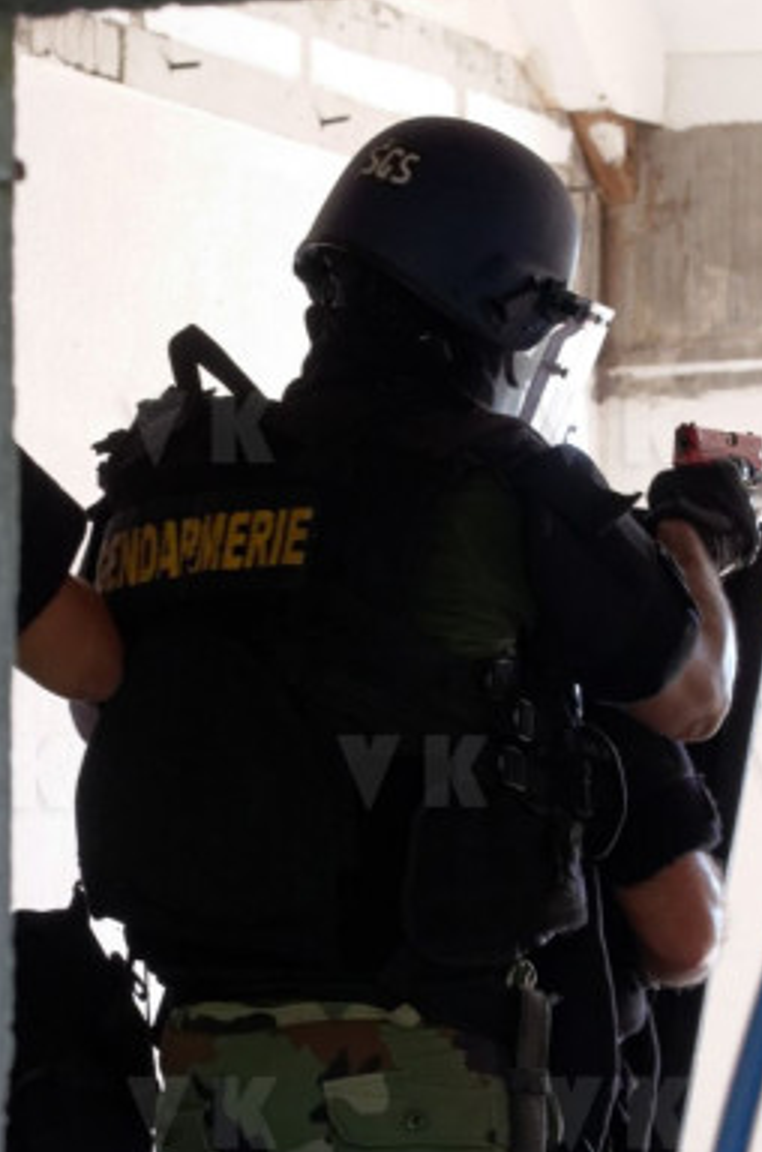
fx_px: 5235
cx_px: 200
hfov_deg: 8.3
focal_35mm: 164
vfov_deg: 12.5
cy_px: 840
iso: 2000
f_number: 7.1
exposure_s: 1/80
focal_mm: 70
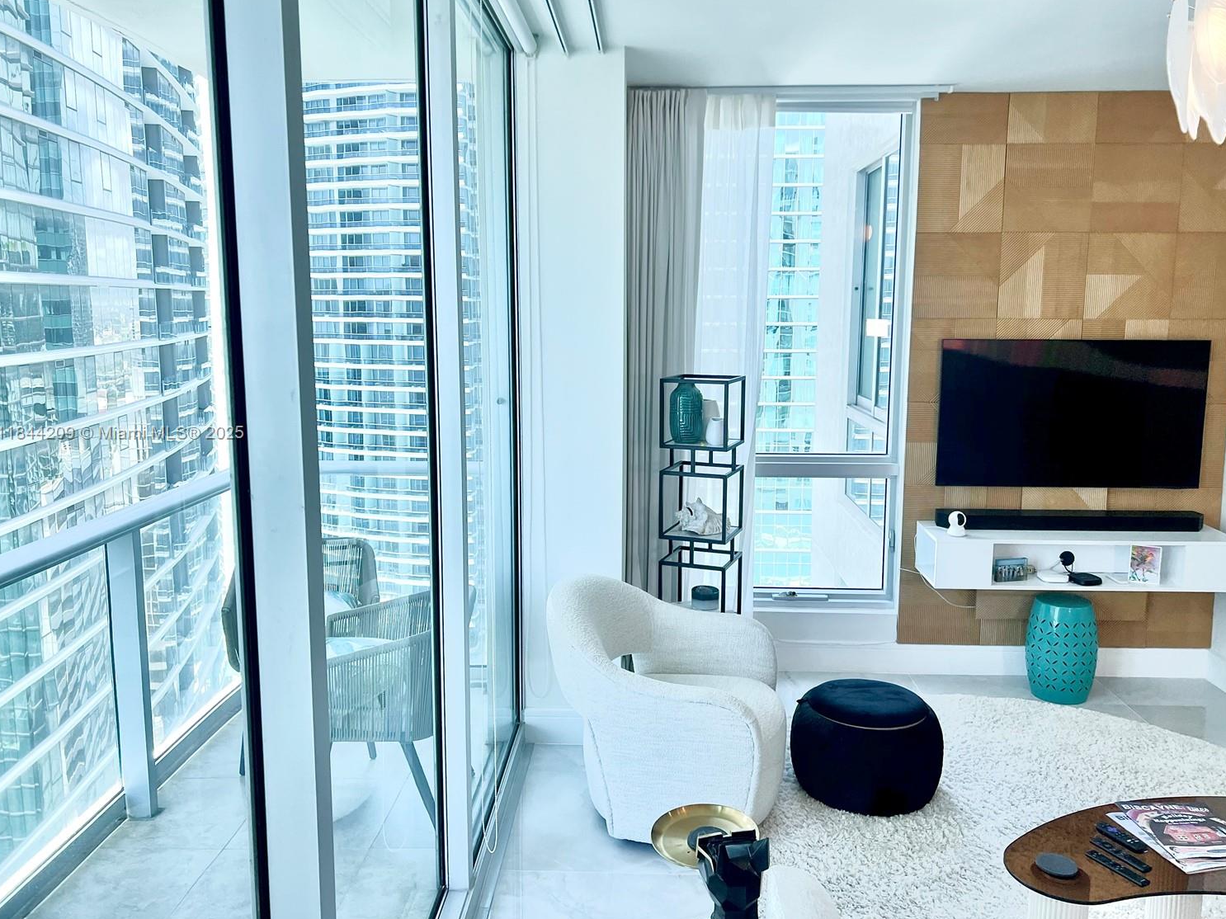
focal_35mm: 28
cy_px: 434
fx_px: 992
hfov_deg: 63.4
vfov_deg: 49.7
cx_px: 640
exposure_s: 1/450
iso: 50
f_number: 1.5
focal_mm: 5.7
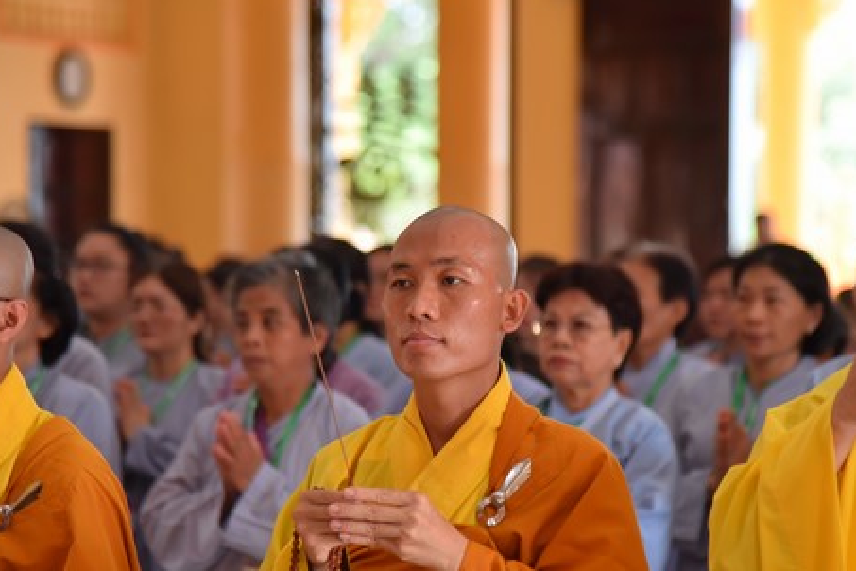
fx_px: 4089
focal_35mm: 172
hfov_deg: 11.9
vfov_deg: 8.0
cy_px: 360
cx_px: 469
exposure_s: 1/125
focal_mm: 120
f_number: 4.5
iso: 500
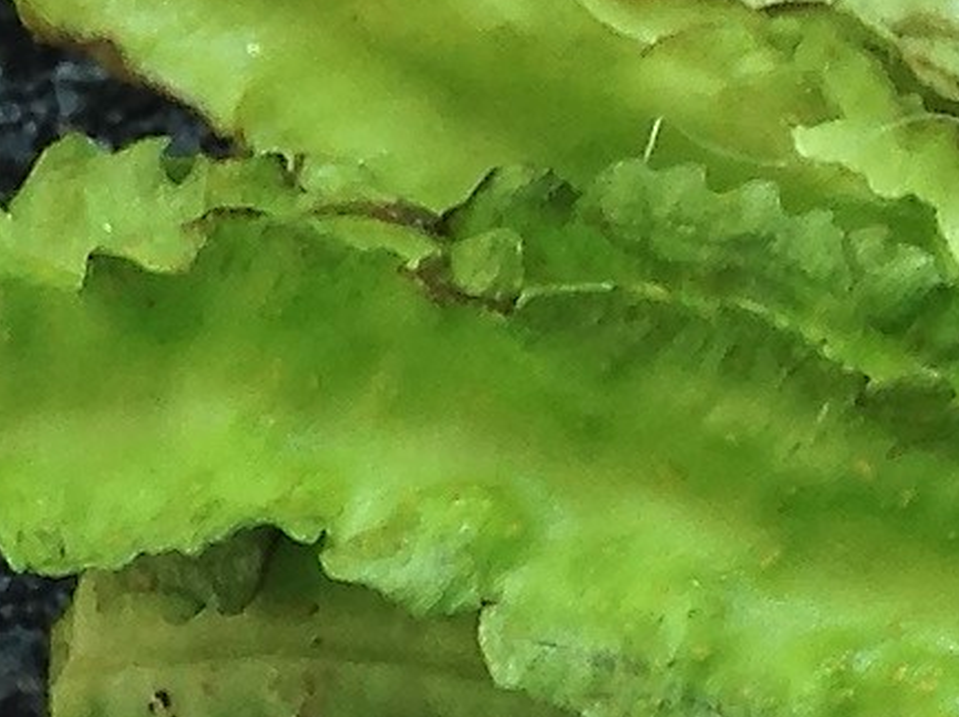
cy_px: 1954
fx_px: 6893
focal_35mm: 249
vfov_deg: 5.7
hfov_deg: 7.9
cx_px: 122
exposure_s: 1/60
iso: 50
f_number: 2.4
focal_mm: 4.12
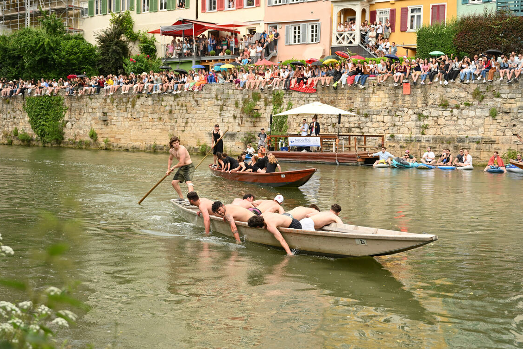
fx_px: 741
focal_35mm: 51
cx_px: 275
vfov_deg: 26.5
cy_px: 171
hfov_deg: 38.9
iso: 400
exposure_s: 1/1250
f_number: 3.5
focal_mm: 48
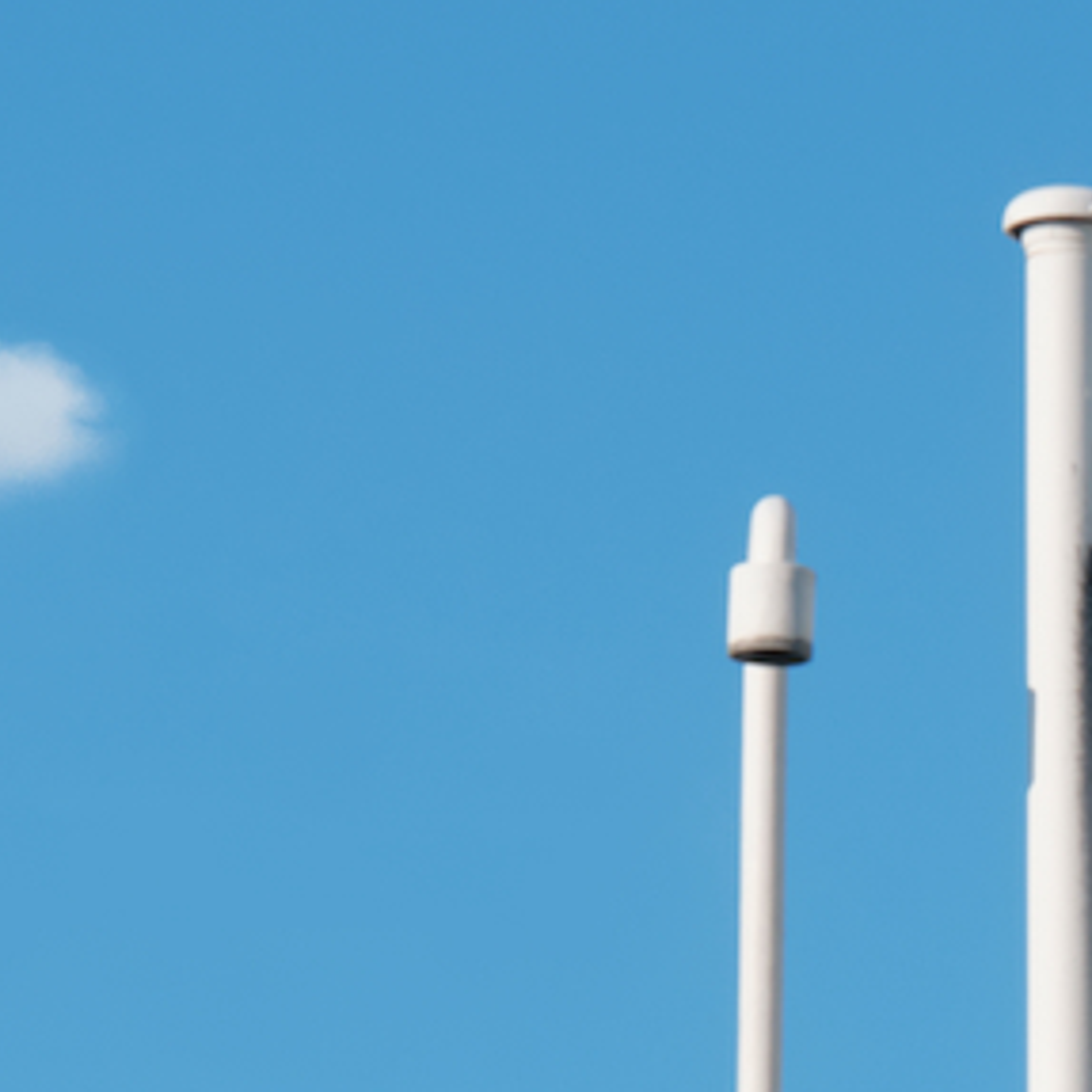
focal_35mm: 537
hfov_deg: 3.3
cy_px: 708
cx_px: 278
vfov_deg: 3.3
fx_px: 19166
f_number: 14
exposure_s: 1/280
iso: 320
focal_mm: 110
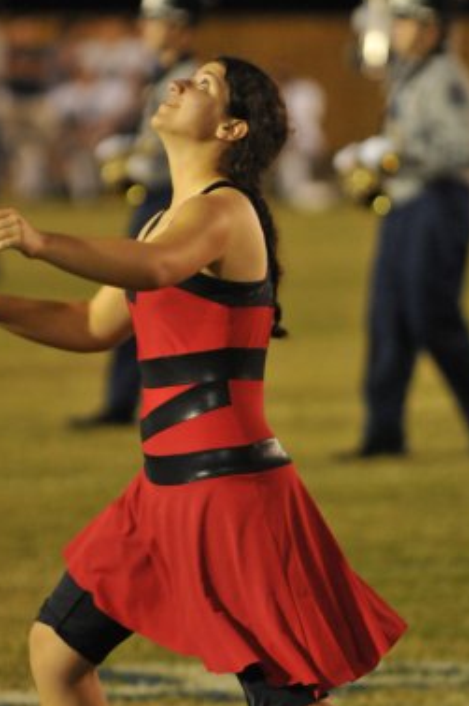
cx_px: 233
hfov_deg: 2.9
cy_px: 280
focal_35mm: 476
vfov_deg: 4.3
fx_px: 9327
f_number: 2.8
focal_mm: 200
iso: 1600
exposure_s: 1/160
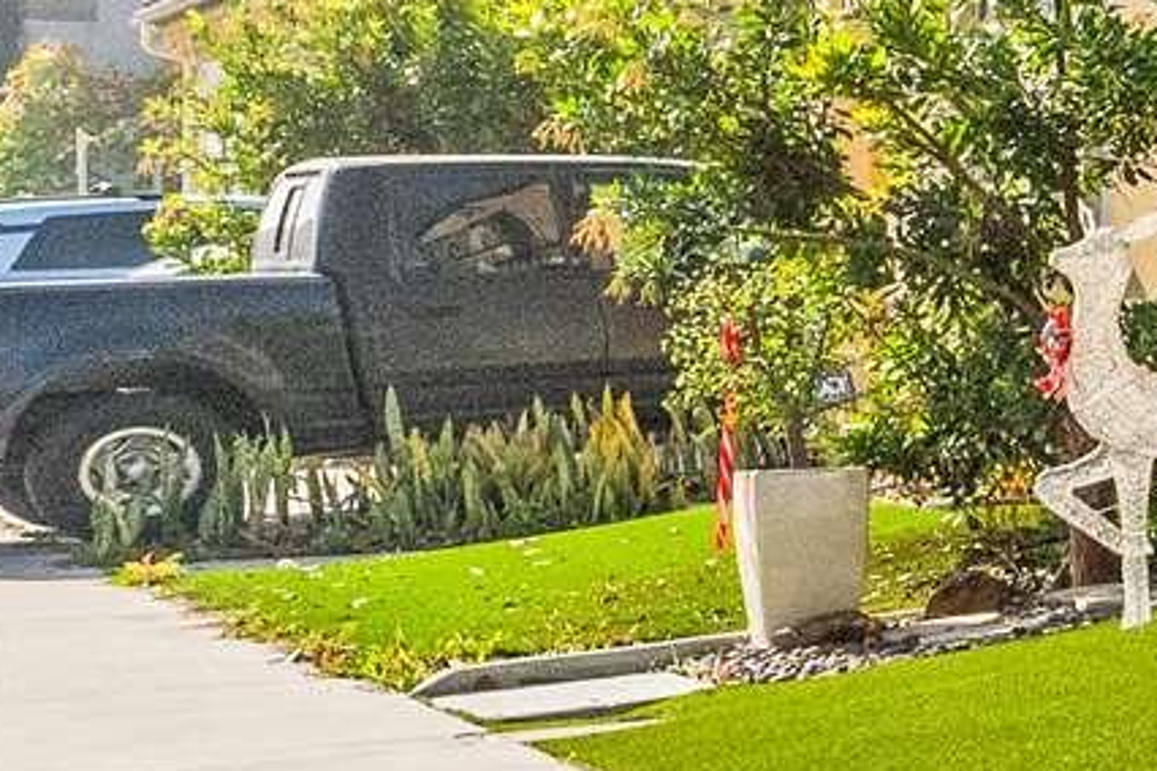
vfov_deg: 13.5
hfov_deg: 11.6
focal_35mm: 101
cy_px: 130
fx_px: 3246
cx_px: 3414
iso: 1000
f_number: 8
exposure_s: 1/4000
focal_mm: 14
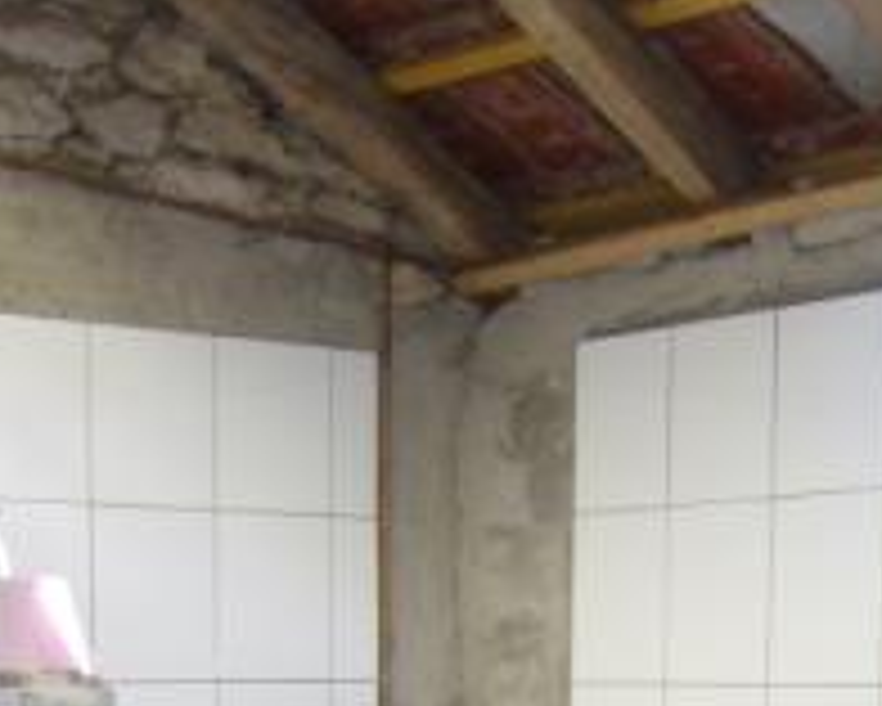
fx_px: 2037
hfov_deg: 24.4
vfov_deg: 18.0
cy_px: 998
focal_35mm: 78
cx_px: 536
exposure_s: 1/20
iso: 100
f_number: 2.8
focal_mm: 5.8
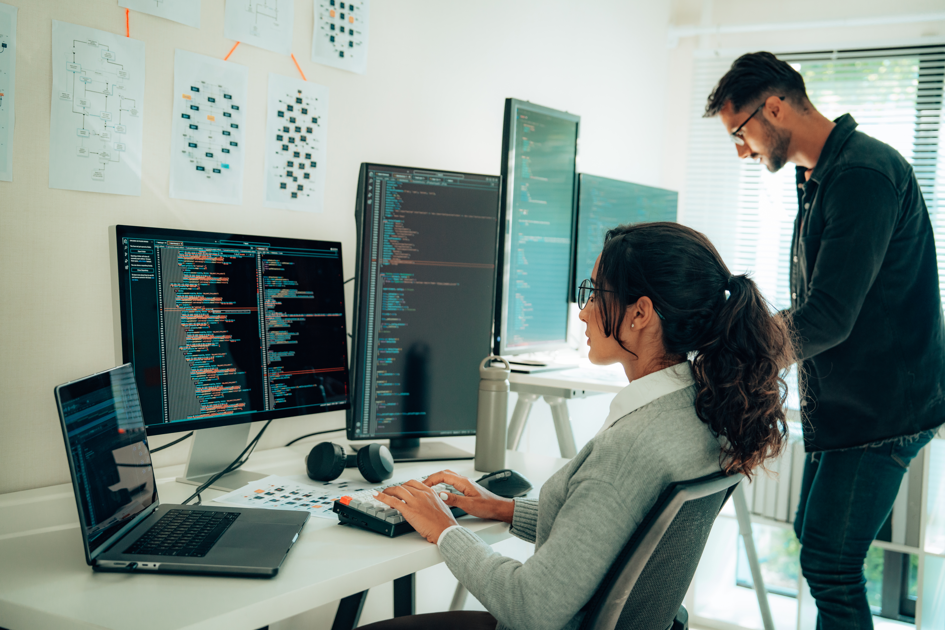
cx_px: 472
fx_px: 1155
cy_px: 315
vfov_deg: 30.5
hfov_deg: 44.5
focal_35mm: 44
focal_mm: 44
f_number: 2.8
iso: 800
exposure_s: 1/160
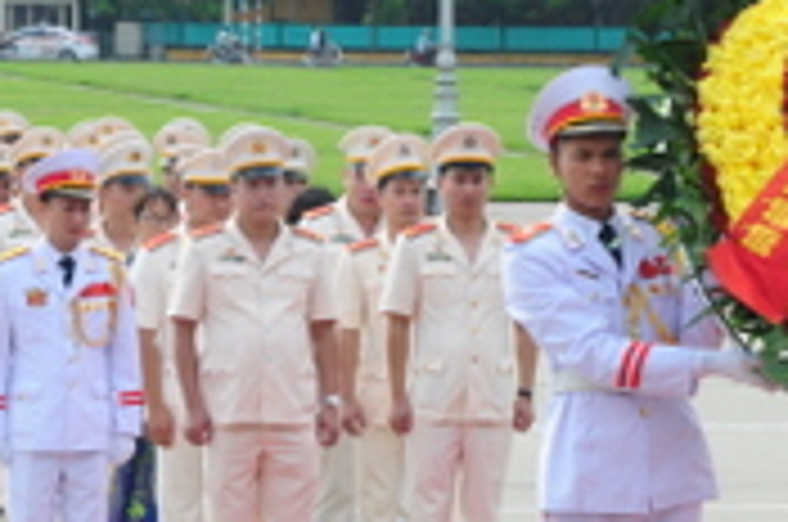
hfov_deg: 9.6
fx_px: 4676
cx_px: 522
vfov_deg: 6.4
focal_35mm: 214
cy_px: 328
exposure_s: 1/125
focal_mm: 50
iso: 250
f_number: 13
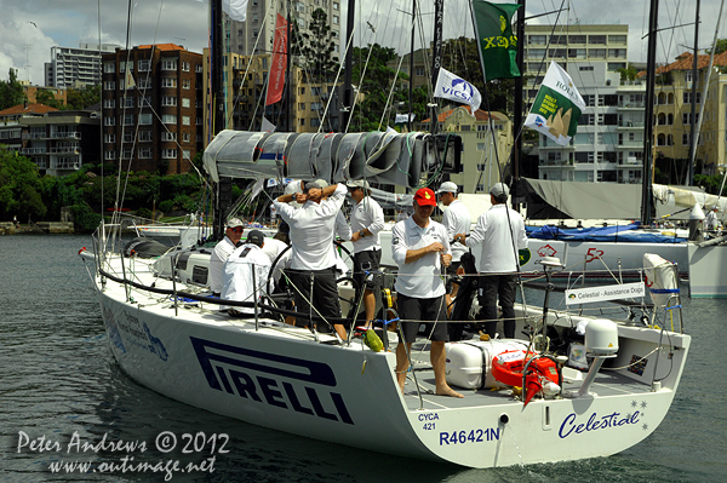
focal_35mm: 60
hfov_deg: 33.4
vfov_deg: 22.6
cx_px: 364
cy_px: 242
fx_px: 1211
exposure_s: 1/1000
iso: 200
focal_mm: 40
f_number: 8
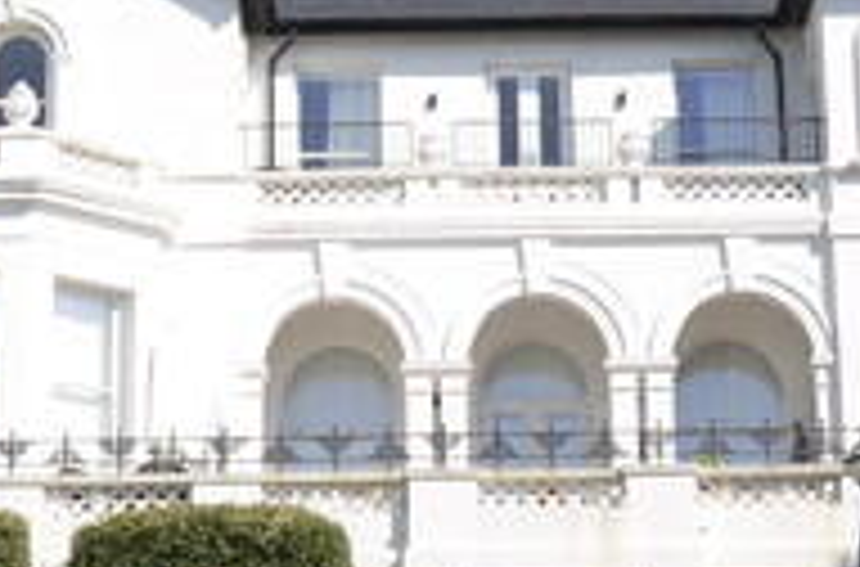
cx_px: 513
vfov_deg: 10.6
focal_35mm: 129
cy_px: 288
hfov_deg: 15.9
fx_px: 3072
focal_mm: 16
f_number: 9
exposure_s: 1/200
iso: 100
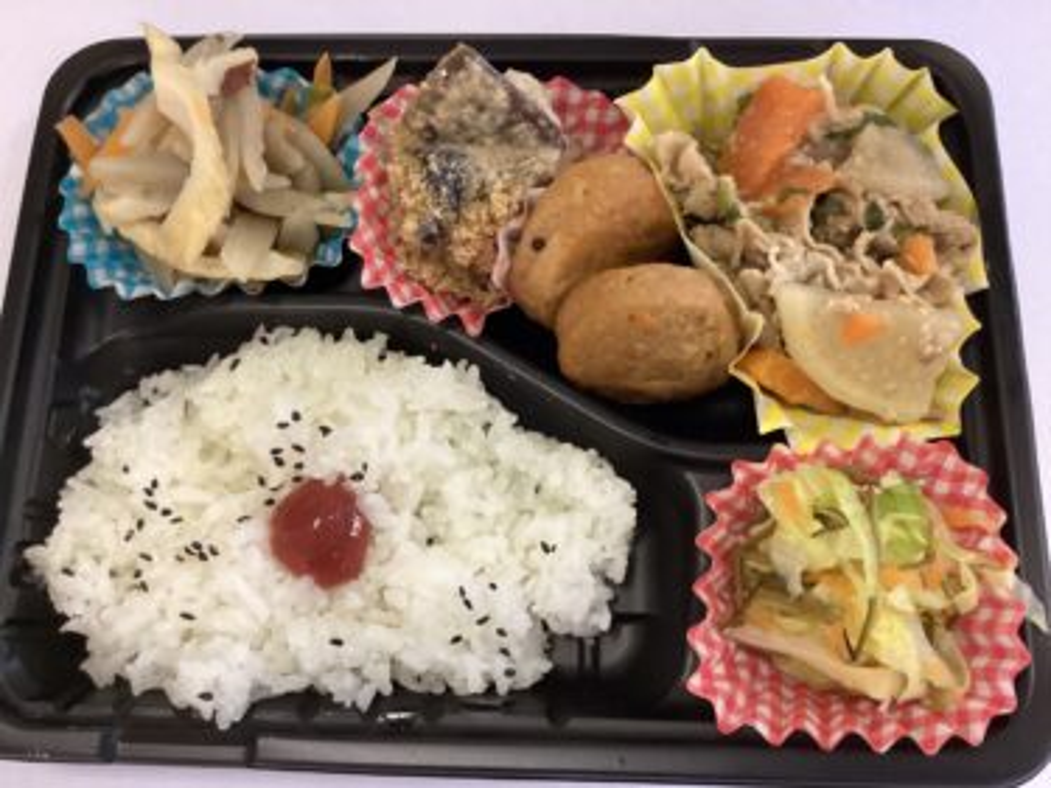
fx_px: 941
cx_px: 526
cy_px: 394
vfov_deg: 45.4
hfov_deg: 58.4
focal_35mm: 31
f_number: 2.4
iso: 320
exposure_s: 1/60
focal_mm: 3.3
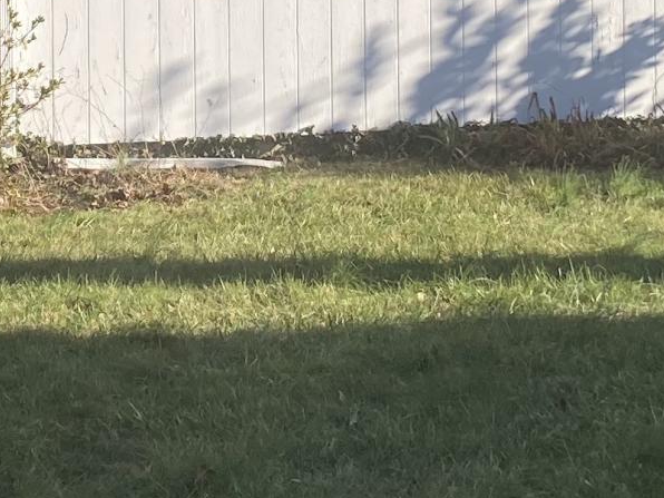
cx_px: 255
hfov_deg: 14.0
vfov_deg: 10.4
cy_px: -28
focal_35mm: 141
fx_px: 2705
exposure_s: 1/1021
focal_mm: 3.99
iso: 20
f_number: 1.8
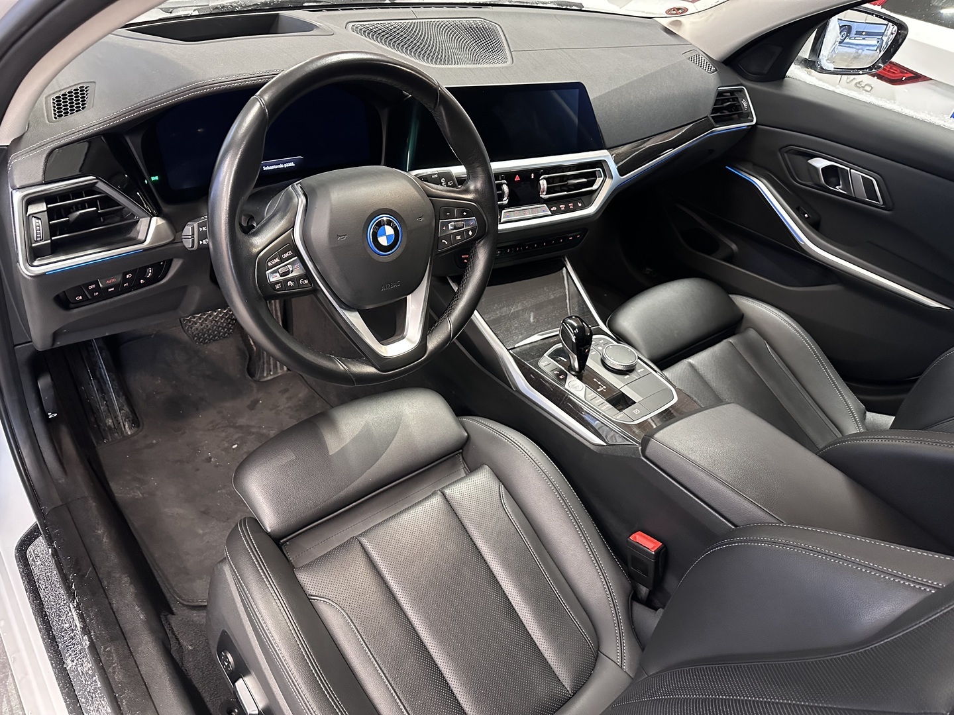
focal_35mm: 24
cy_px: 358
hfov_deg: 71.6
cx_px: 477
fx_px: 661
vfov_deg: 56.8
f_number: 1.78
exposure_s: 1/46
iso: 1000
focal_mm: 6.86
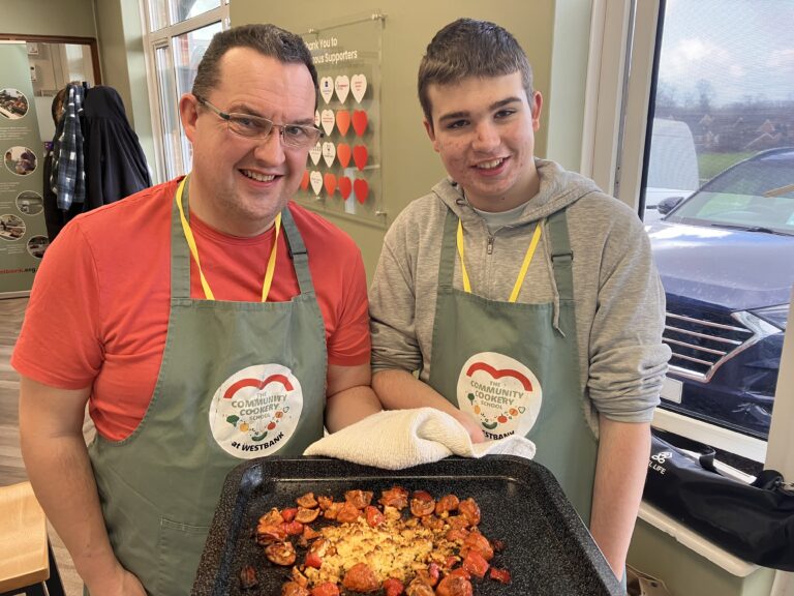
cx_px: 397
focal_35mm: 28
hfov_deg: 63.4
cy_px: 298
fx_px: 642
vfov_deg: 49.7
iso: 50
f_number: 1.8
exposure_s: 1/50
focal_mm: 3.99
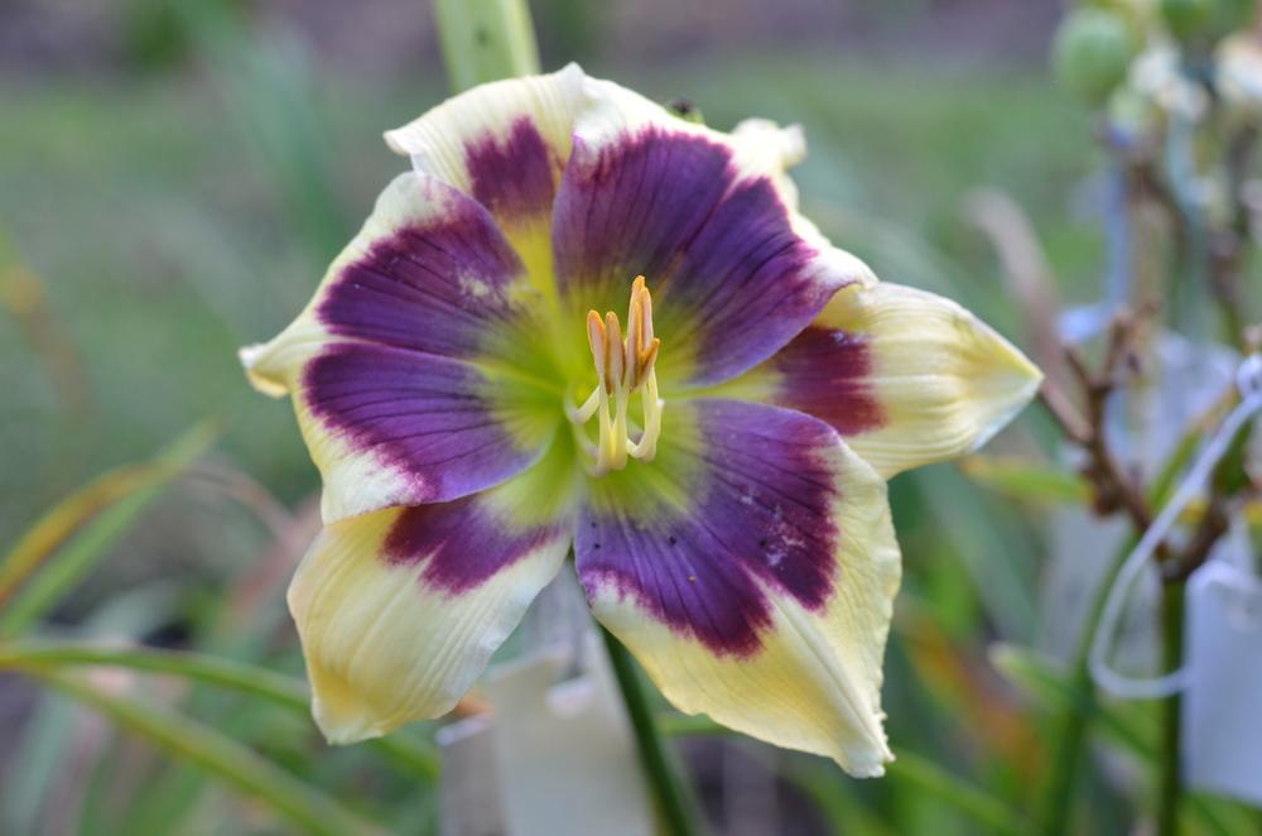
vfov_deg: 18.1
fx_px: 2623
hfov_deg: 27.0
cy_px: 418
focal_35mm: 75
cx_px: 631
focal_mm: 50
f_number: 5
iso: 400
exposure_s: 1/100
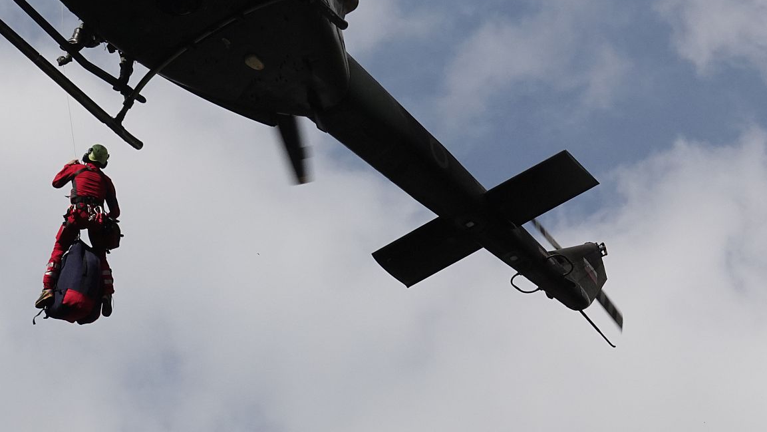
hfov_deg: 15.7
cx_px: 224
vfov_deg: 8.9
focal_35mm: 136
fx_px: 2766
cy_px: 22
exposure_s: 1/1250
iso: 400
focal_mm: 28.54
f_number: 8
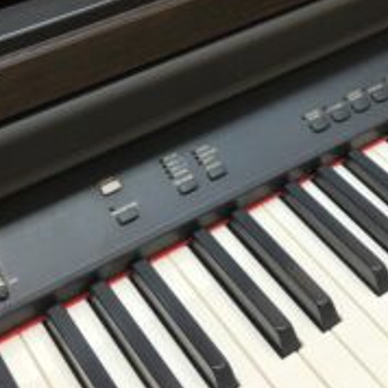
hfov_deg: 24.9
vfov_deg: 24.3
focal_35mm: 69
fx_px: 875
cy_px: 37
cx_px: 264
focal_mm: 4.15
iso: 200
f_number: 2.2
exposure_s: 1/33
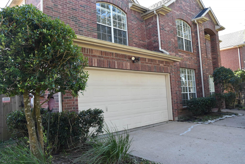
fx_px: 184
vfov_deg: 48.0
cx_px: 122
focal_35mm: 27
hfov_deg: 67.4
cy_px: 82
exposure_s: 1/125
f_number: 5.6
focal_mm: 18
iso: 400
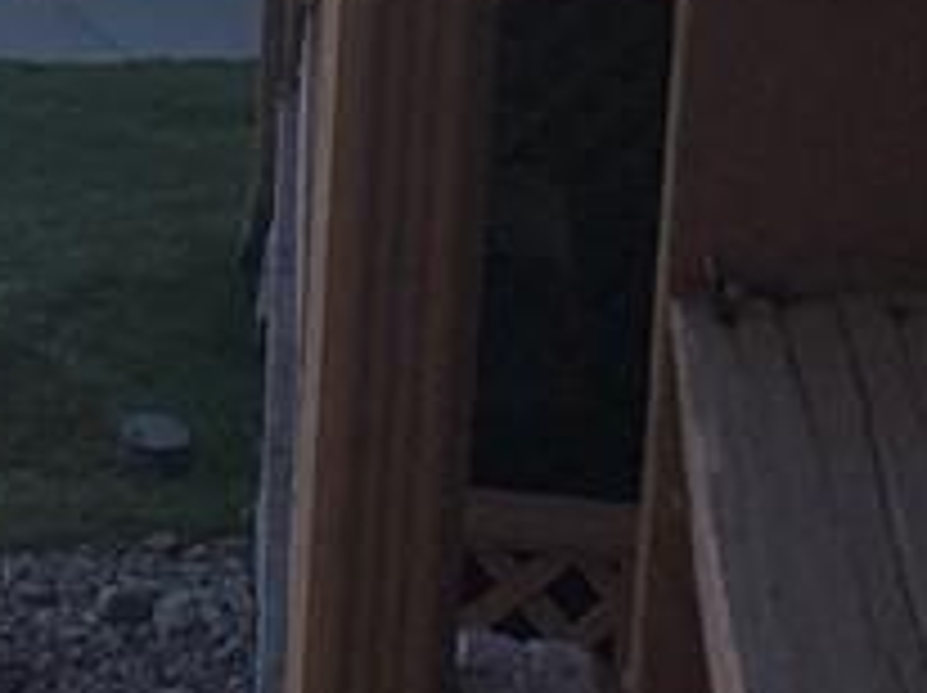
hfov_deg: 9.5
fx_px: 5403
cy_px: -824
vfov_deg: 7.0
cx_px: -567
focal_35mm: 202
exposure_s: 1/4115
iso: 32
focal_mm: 4.25
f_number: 1.8
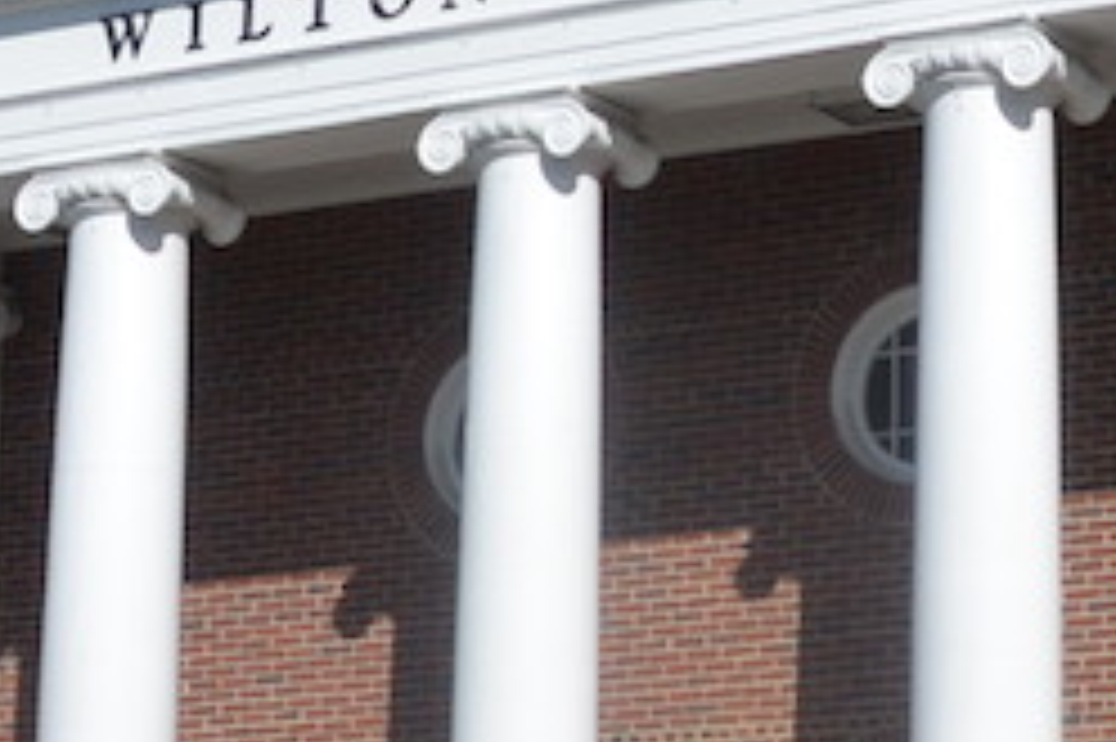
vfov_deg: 8.6
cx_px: 968
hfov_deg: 12.8
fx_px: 4957
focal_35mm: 160
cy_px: 432
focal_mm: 16.3
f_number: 7.1
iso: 160
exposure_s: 1/800
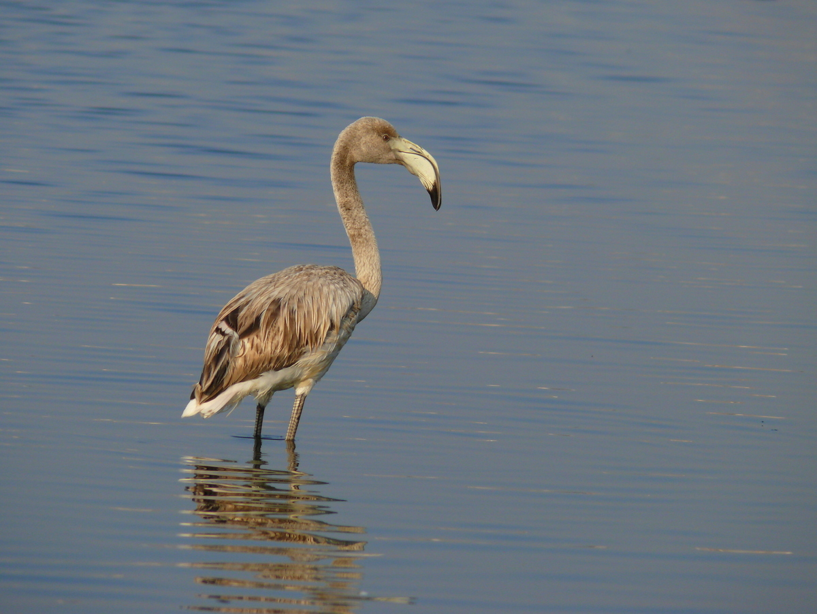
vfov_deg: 3.5
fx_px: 9921
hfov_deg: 4.7
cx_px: 408
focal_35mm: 420
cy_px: 307
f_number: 5
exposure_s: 1/1000
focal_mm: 88.8
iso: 100
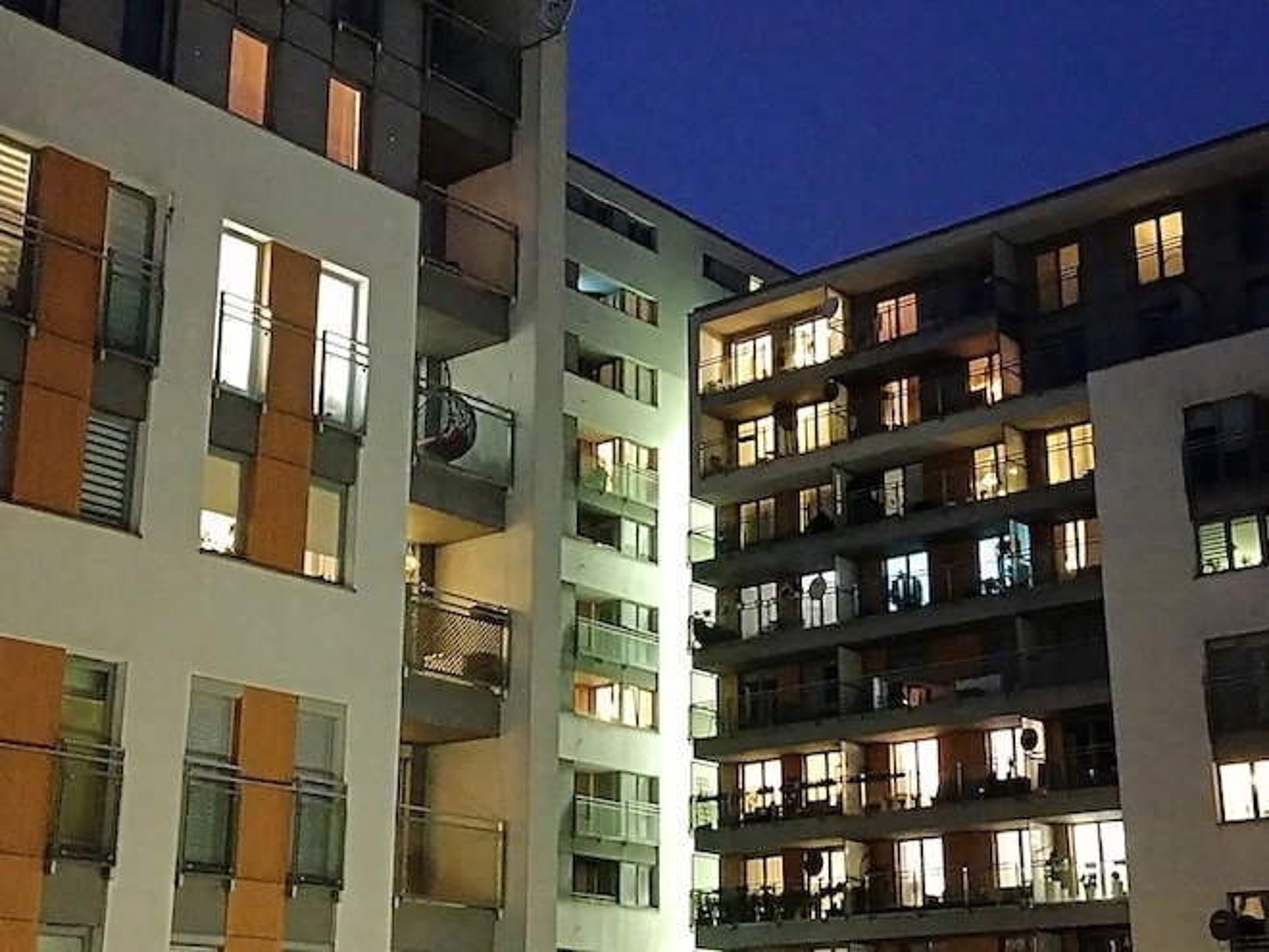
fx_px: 1906
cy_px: 476
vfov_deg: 28.0
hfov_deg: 36.8
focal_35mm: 52
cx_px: 634
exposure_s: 1/10
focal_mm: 3.96
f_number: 1.8
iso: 14725
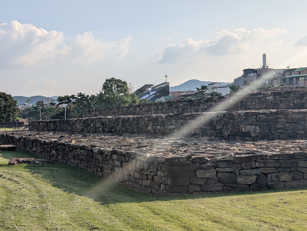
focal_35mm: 56
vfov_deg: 26.2
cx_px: 139
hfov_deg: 34.3
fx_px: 497
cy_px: 122
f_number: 1.68
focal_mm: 6.9
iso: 22
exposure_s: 1/1667
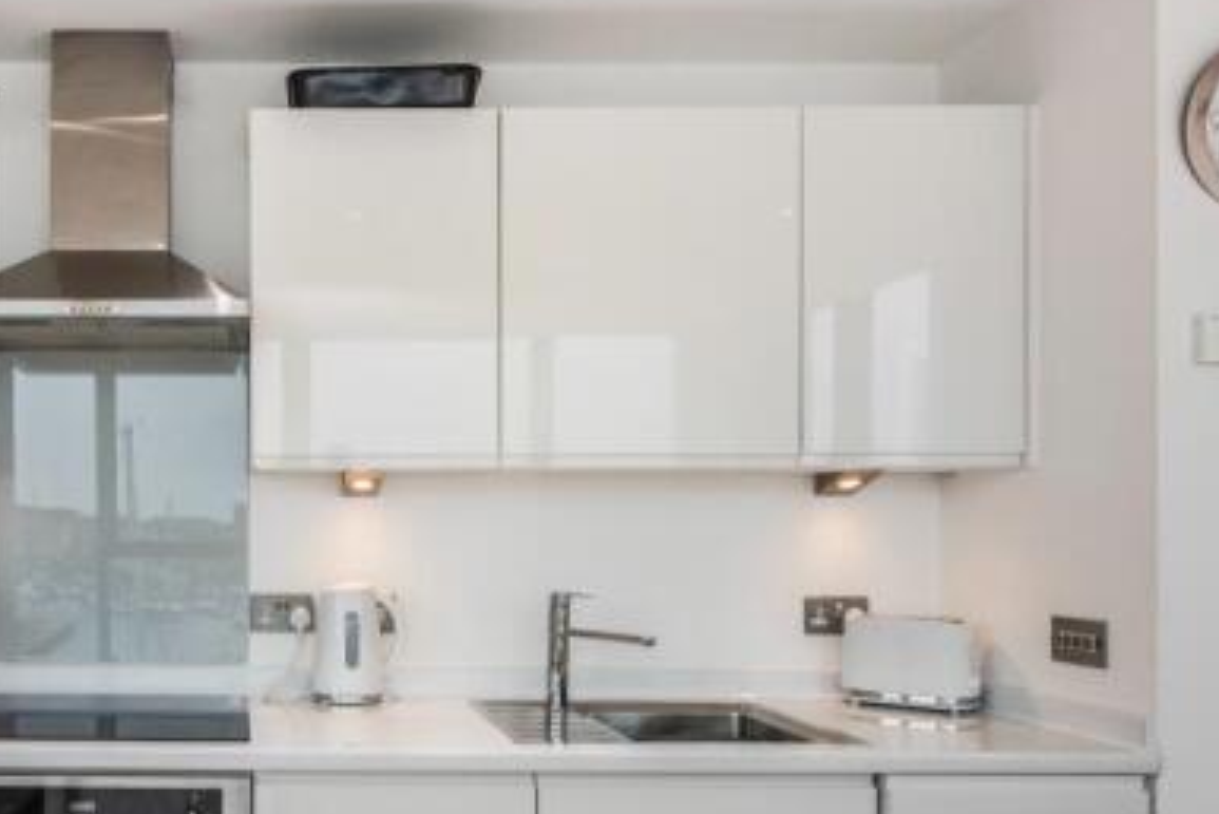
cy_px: 543
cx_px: 206
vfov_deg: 38.5
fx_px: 1152
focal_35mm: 34
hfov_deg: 51.5
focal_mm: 20
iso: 320
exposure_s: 1/60
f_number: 10
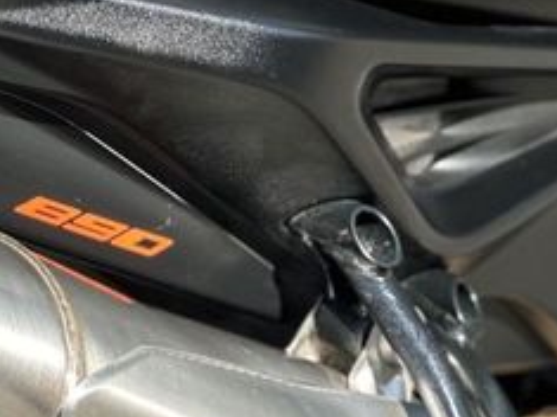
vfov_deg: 7.1
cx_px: 225
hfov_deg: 9.4
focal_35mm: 210
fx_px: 3377
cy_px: 370
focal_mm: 9
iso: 32
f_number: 2.8
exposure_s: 1/121
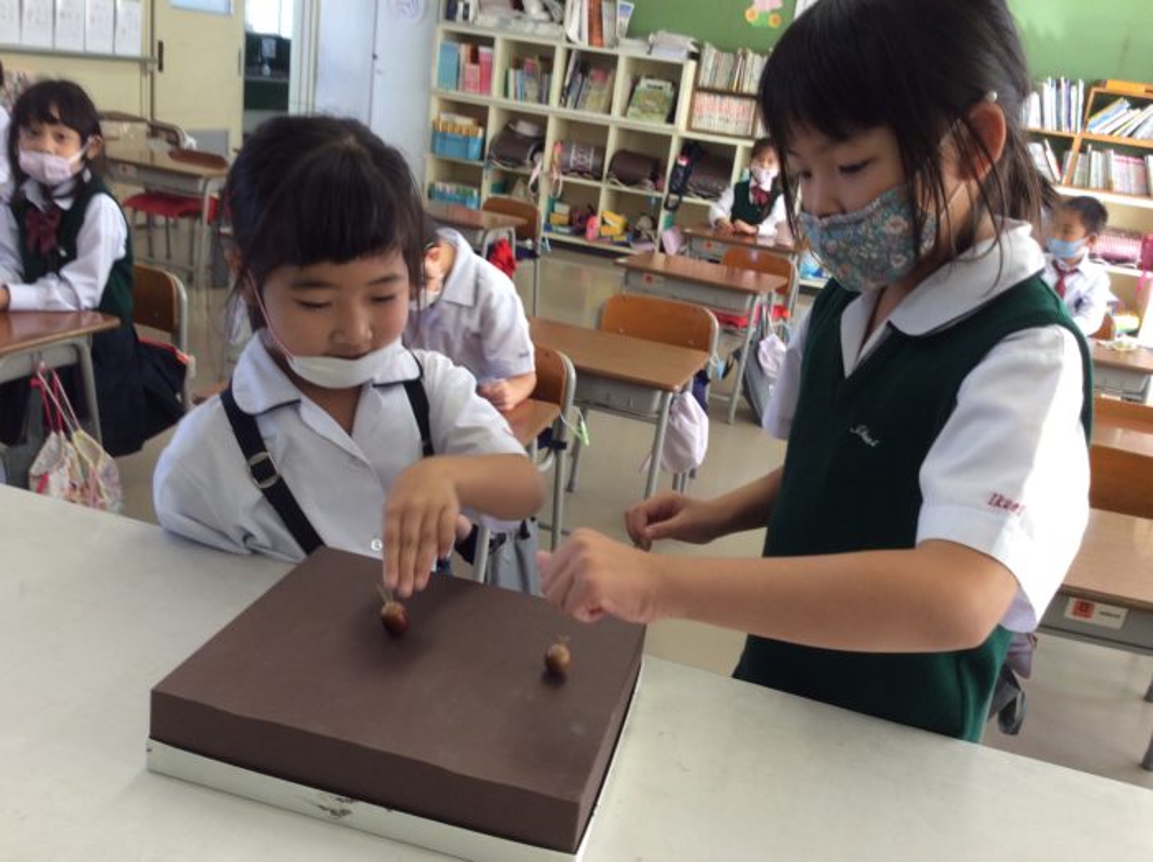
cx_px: 576
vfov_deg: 44.1
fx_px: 1064
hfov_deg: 56.9
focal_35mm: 32
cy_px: 431
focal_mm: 3.3
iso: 40
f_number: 2.4
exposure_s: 1/40
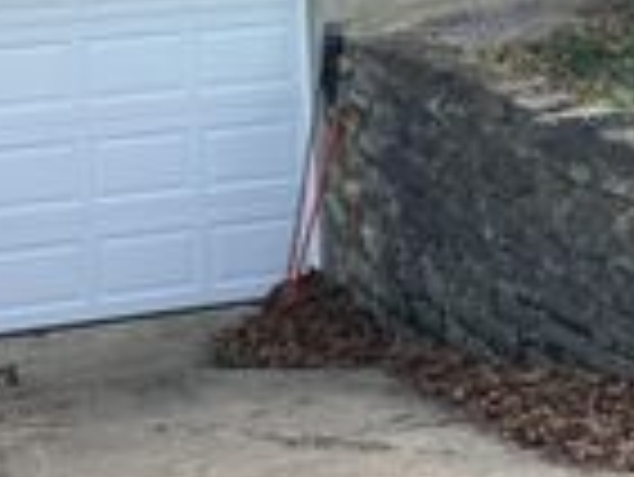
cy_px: -38
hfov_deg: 17.8
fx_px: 2016
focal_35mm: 110
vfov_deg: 13.2
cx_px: 477
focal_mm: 3.3
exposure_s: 1/265
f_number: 2.4
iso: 25
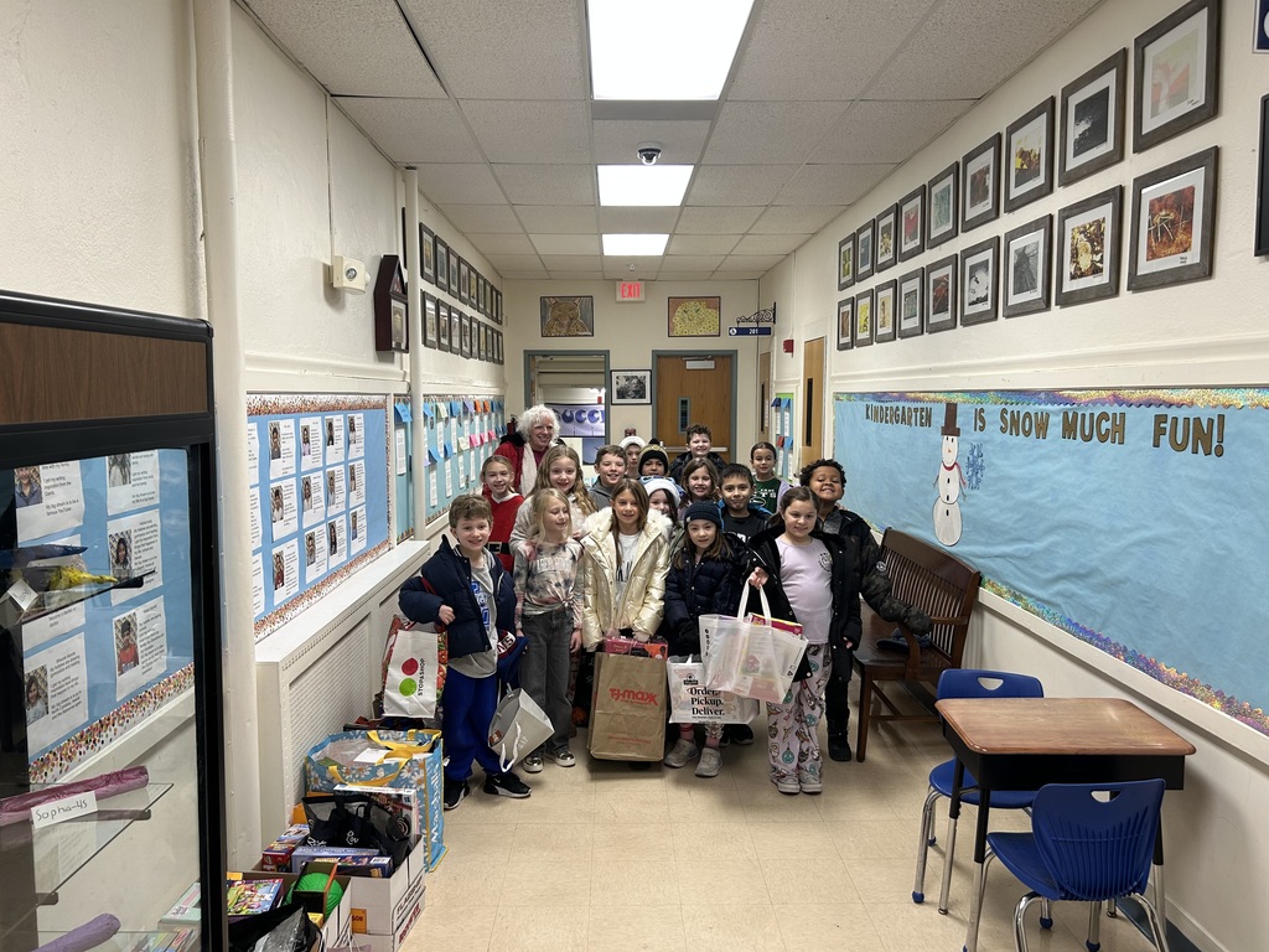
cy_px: 476
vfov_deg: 53.1
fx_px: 953
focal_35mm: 26
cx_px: 634
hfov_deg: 67.3
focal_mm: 5.7
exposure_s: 1/60
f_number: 1.5
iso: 64
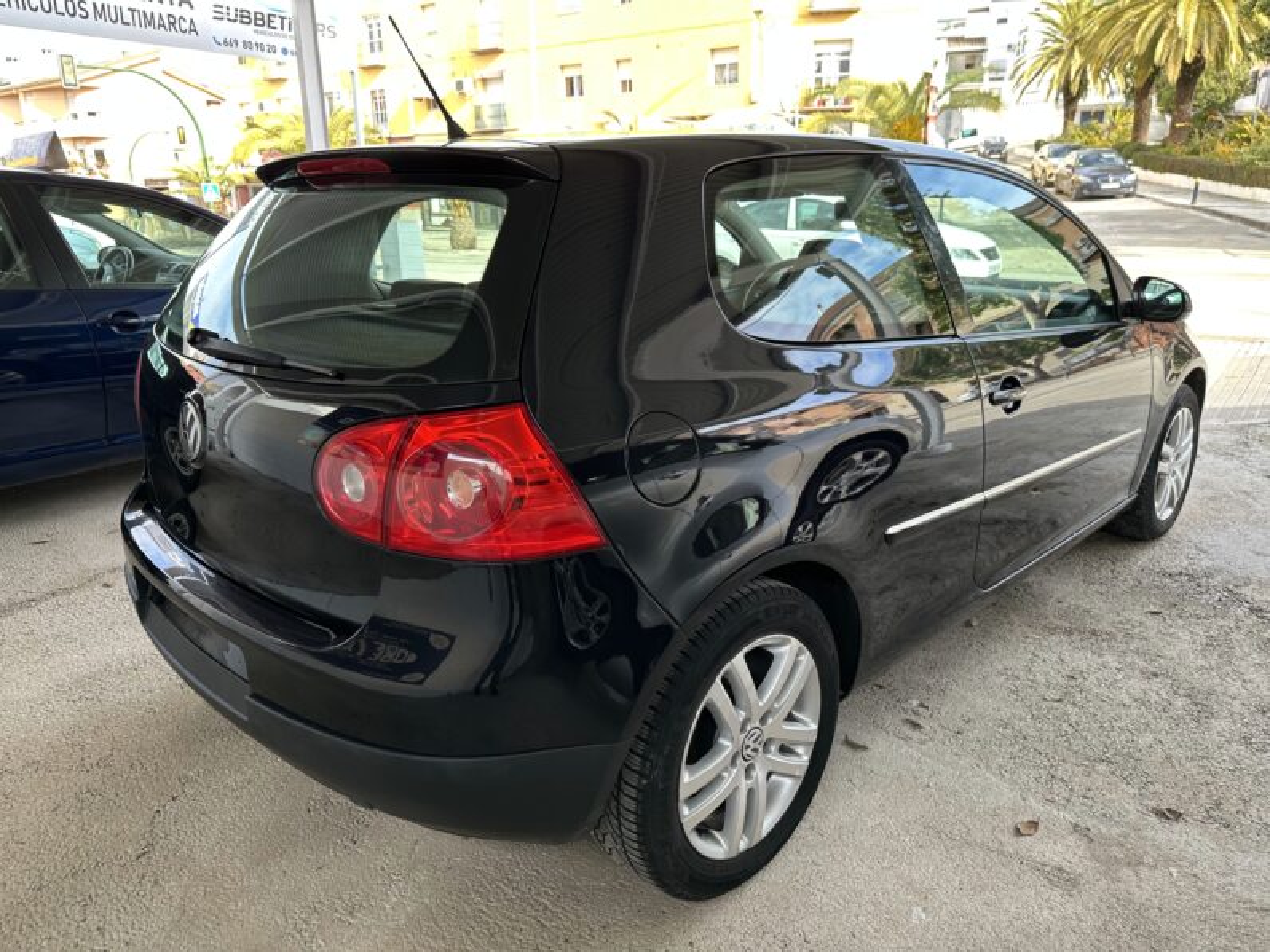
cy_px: 476
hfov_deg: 71.6
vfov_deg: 56.8
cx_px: 635
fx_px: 881
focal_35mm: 24
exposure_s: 1/221
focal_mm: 6.86
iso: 64
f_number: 1.78
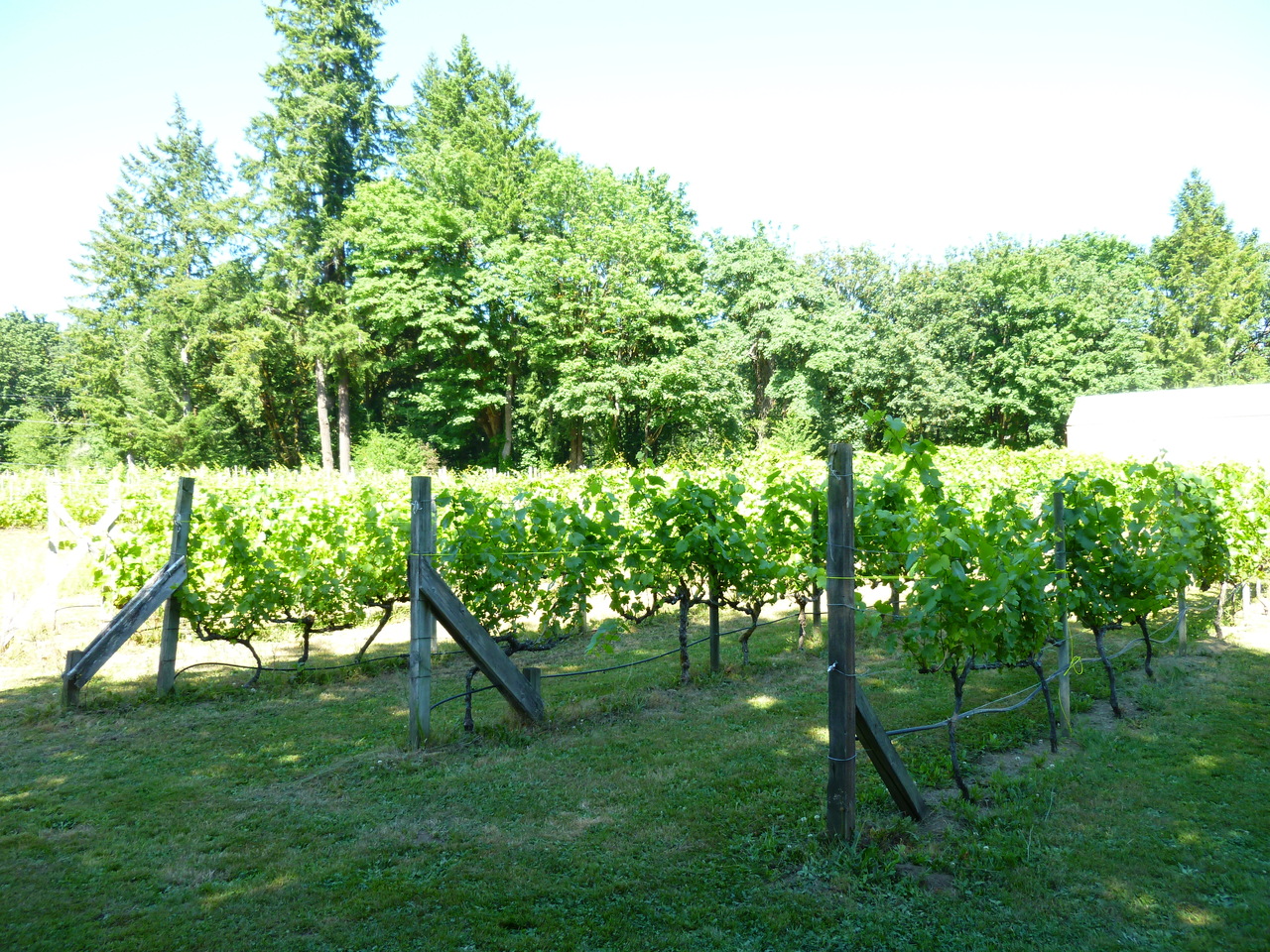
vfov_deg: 54.9
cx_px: 635
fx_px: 917
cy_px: 476
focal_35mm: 25
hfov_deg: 69.4
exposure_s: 1/80
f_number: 3.3
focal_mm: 4.5
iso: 80
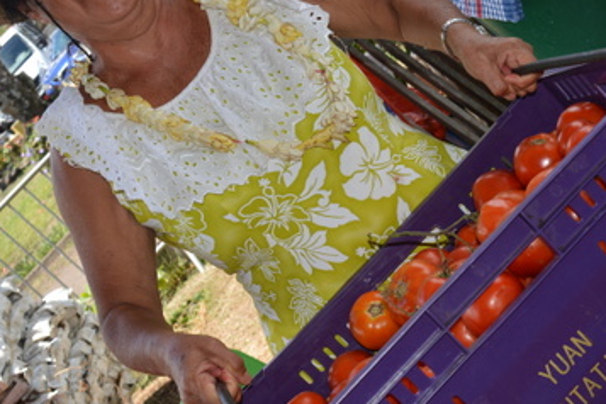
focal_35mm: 70
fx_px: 1178
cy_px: 171
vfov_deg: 19.4
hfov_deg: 28.7
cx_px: 390
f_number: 6.3
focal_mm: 26
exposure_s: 1/200
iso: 100
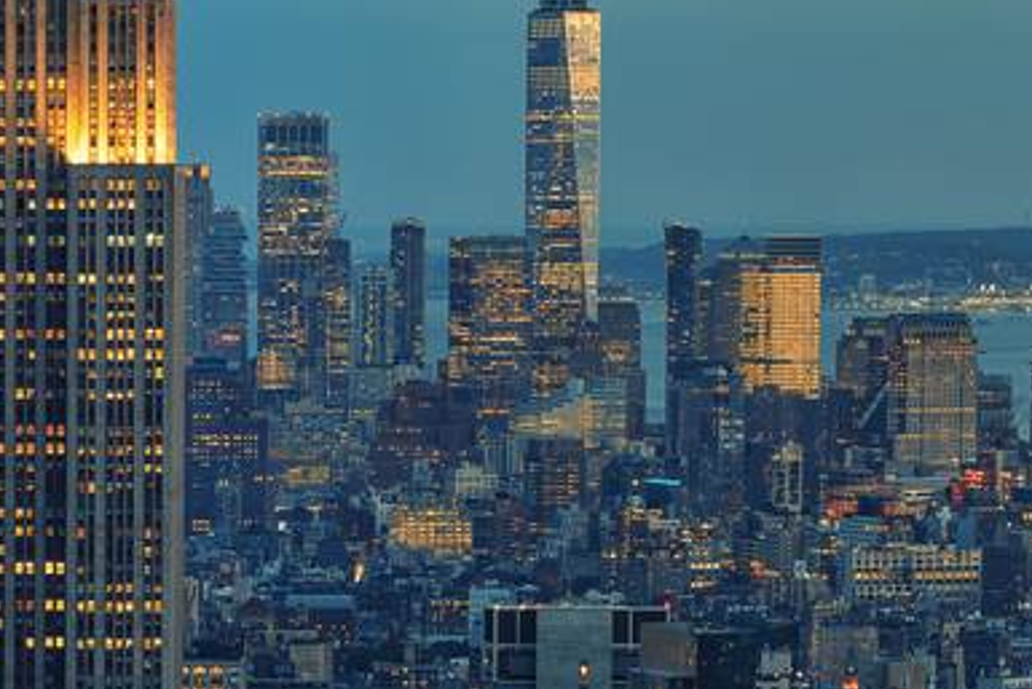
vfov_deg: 6.1
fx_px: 6481
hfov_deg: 9.1
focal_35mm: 226
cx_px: 289
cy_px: 257
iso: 64
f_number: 9
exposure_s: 2
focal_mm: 145
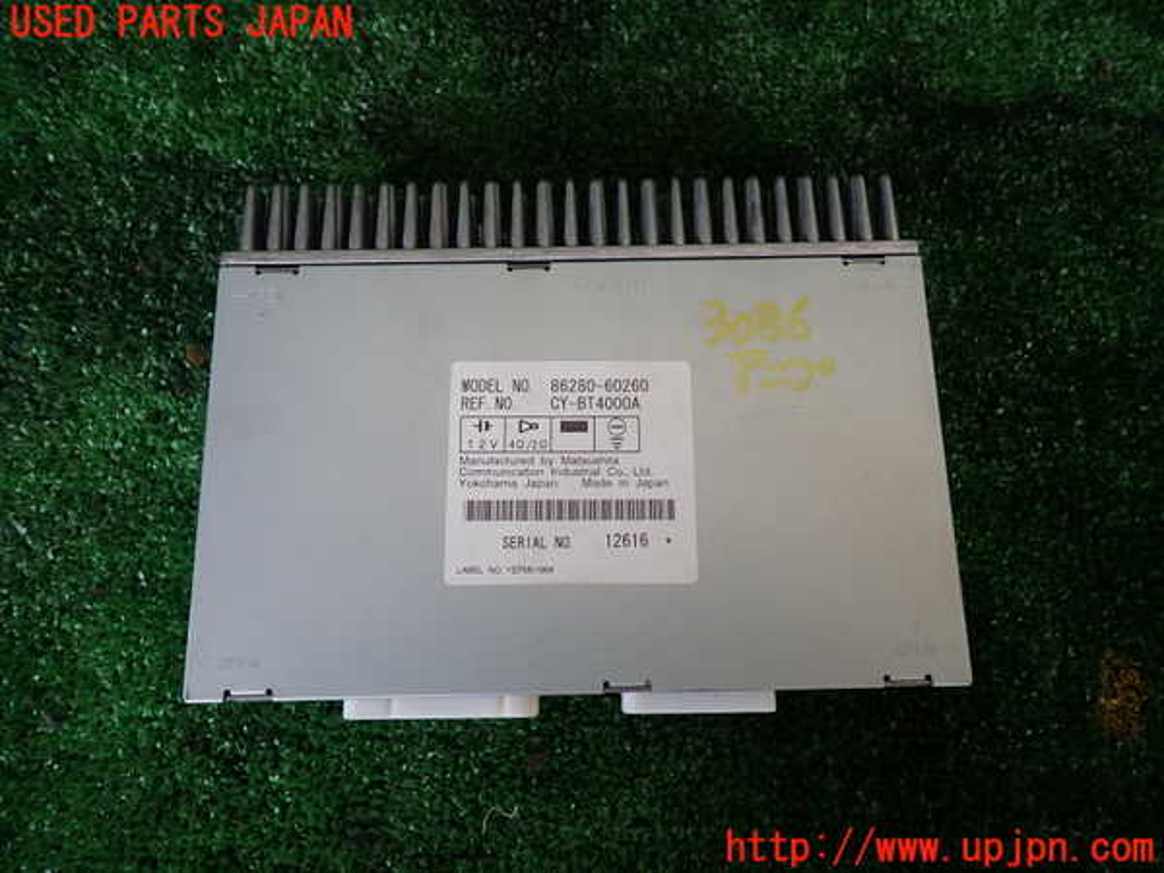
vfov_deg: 54.9
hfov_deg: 69.4
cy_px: 436
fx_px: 841
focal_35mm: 25
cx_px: 582
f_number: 2
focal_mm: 4.5
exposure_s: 1/80
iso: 100
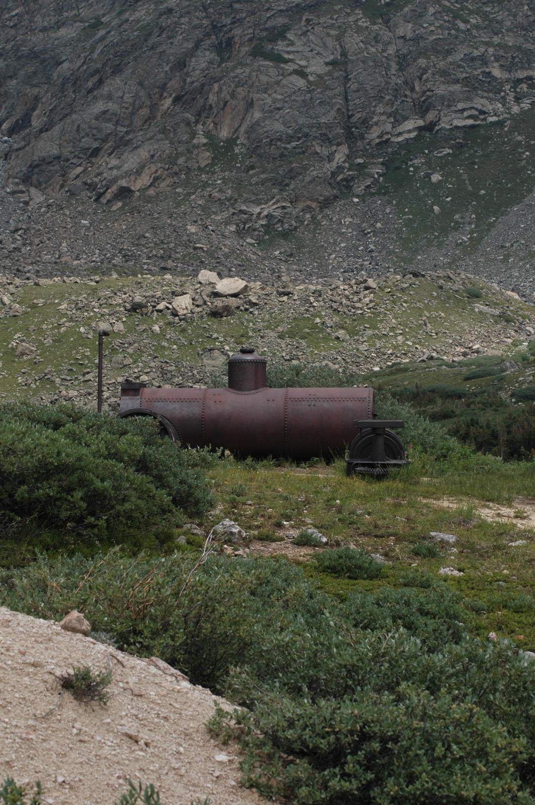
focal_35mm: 105
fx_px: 2346
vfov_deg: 19.5
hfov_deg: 13.0
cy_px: 402
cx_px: 268
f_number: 10
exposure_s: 1/320
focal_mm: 70
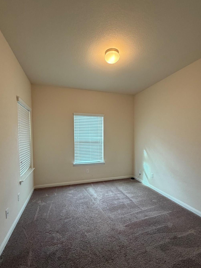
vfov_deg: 94.3
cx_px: 100
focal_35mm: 16
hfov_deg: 78.1
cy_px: 145
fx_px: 124
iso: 320
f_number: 2.2
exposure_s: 1/60
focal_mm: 2.22
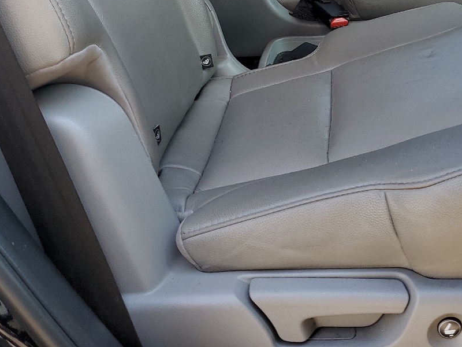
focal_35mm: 52
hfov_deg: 35.3
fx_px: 694
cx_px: 385
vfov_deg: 26.7
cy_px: 10
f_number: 1.5
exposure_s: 1/270
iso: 50
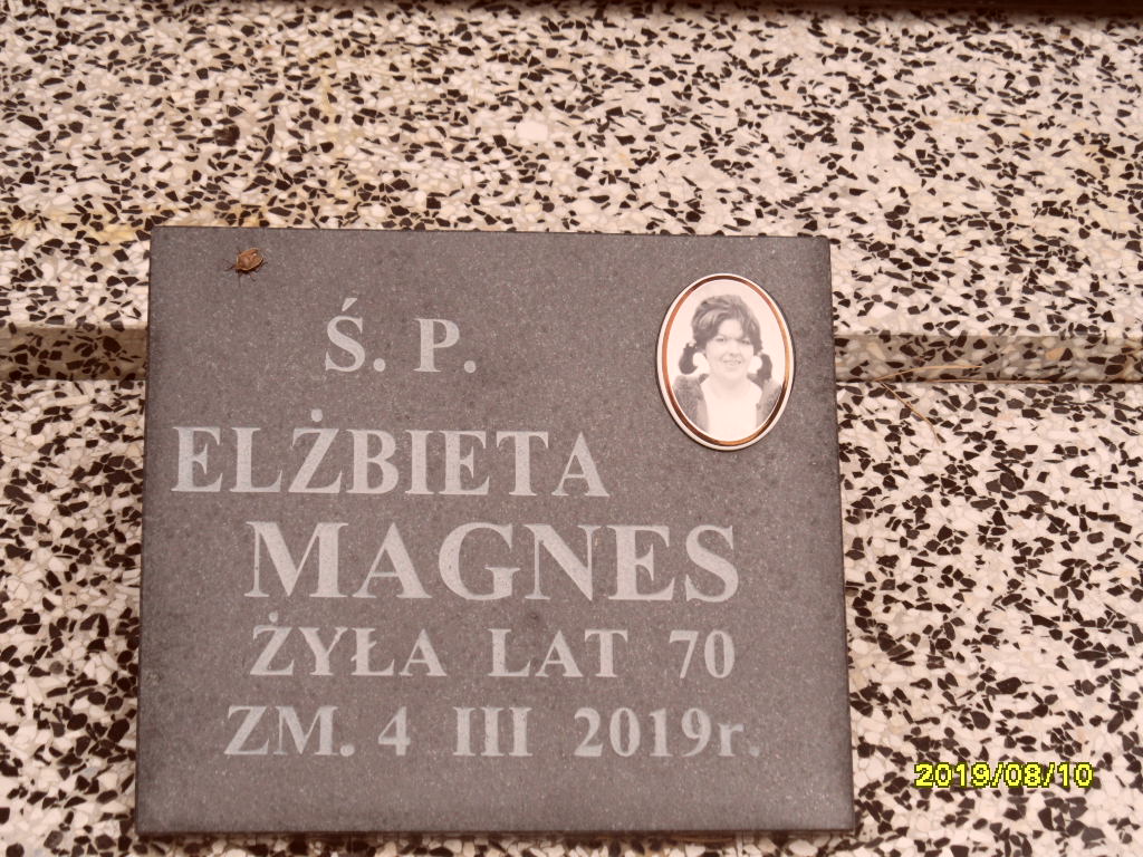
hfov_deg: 24.4
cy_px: 428
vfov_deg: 18.4
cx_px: 572
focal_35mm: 80
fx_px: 2642
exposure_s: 1/500
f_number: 4.2
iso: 80
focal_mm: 13.2
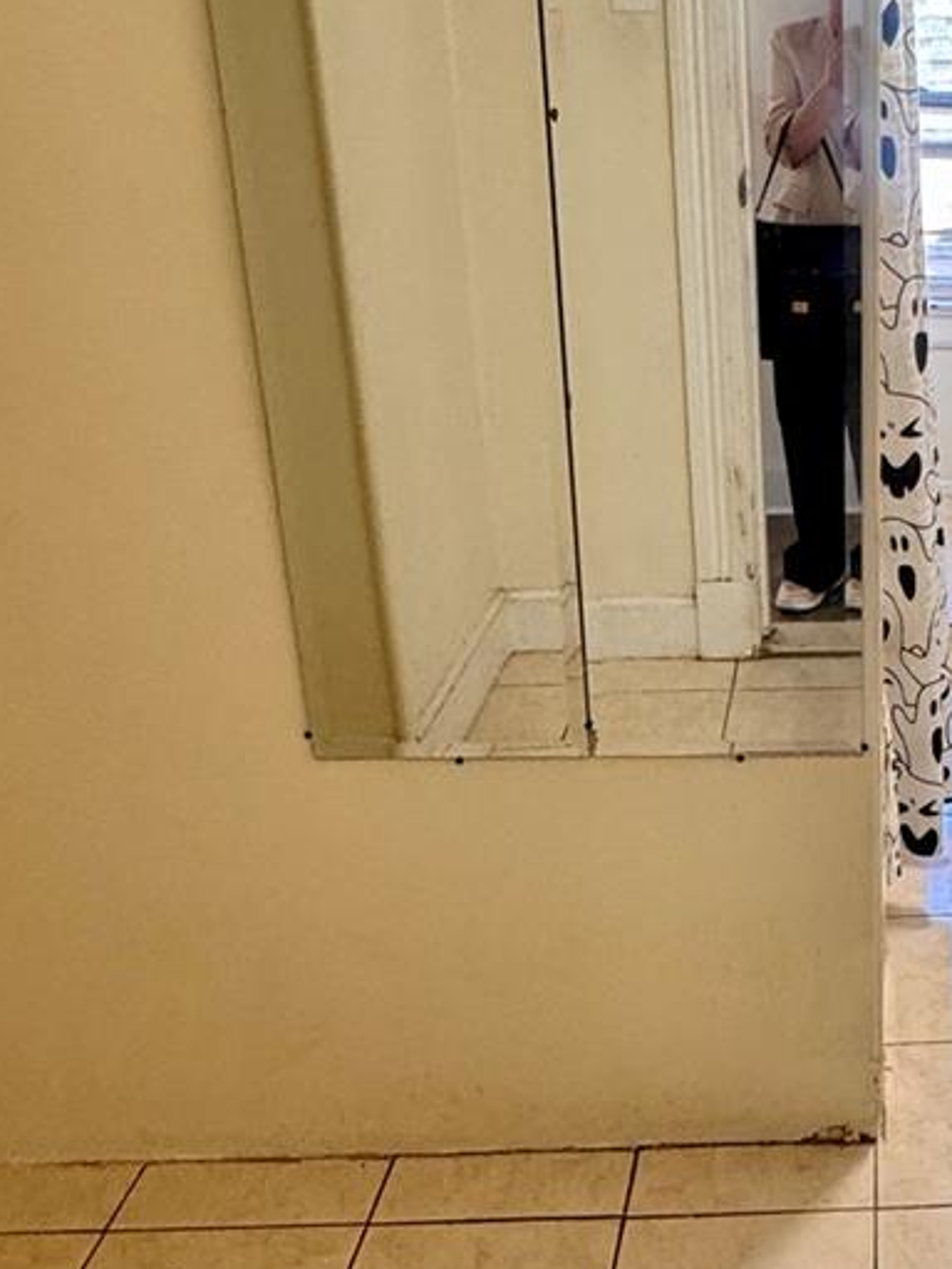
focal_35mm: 42
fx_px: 1540
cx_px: 979
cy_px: 545
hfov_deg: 31.4
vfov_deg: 44.7
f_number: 2.2
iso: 250
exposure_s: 1/60
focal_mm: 2.22
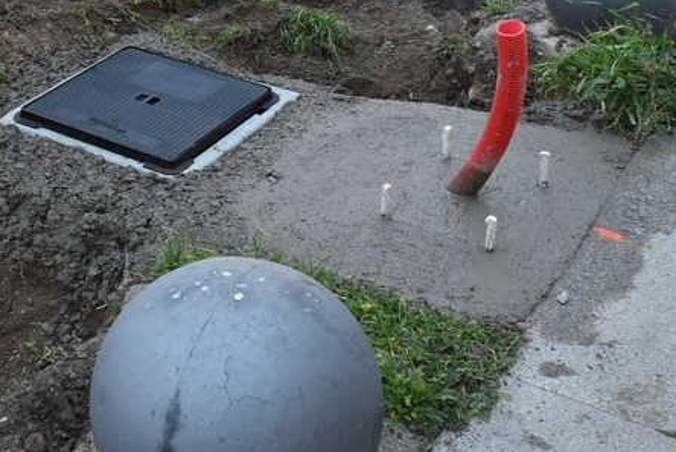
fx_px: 1372
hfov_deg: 27.4
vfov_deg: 18.2
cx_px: 192
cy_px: -15
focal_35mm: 73
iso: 500
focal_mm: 18
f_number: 4
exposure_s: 1/60
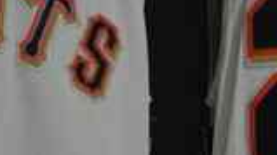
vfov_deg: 3.1
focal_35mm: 395
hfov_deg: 5.5
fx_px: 2898
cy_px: 84
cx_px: 185
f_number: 4.8
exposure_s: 1/80
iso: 4000
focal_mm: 50
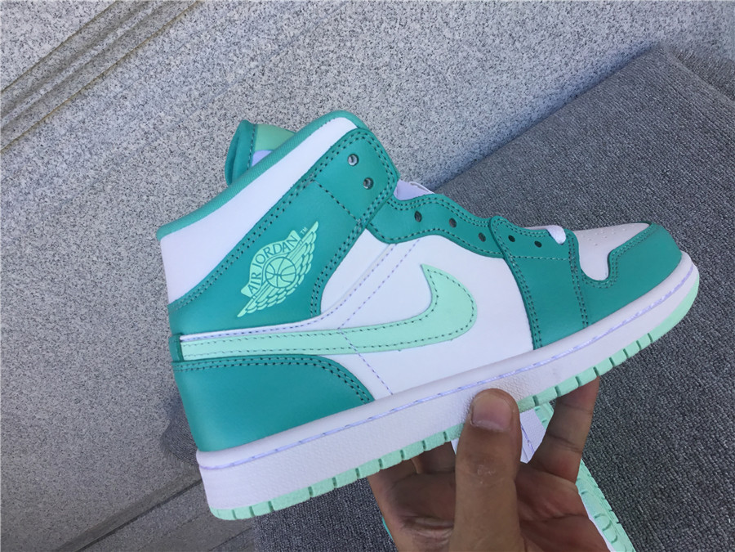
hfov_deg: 58.4
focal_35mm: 31
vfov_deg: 45.4
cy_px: 276
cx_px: 368
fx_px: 658
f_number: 2.4
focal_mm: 3.3
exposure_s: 1/234
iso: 25
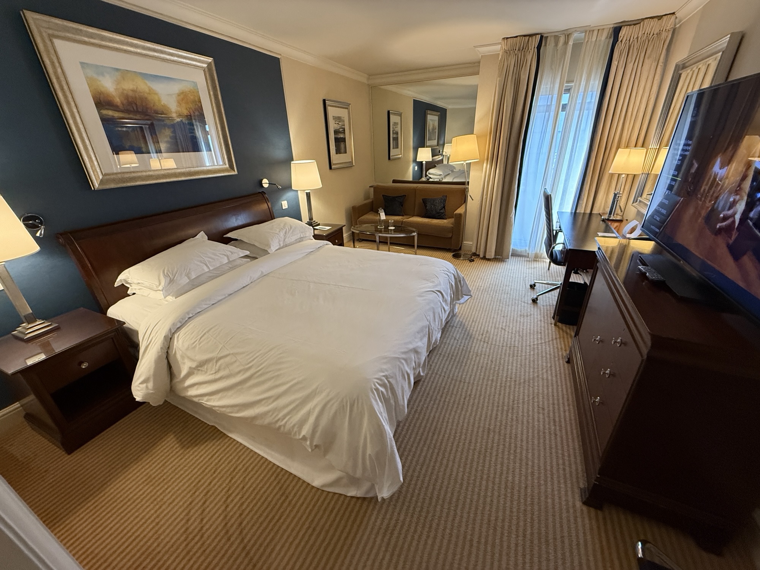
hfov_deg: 102.1
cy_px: 285
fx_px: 307
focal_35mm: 14
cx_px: 380
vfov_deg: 85.7
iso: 250
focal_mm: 2.22
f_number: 2.2
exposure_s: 1/50
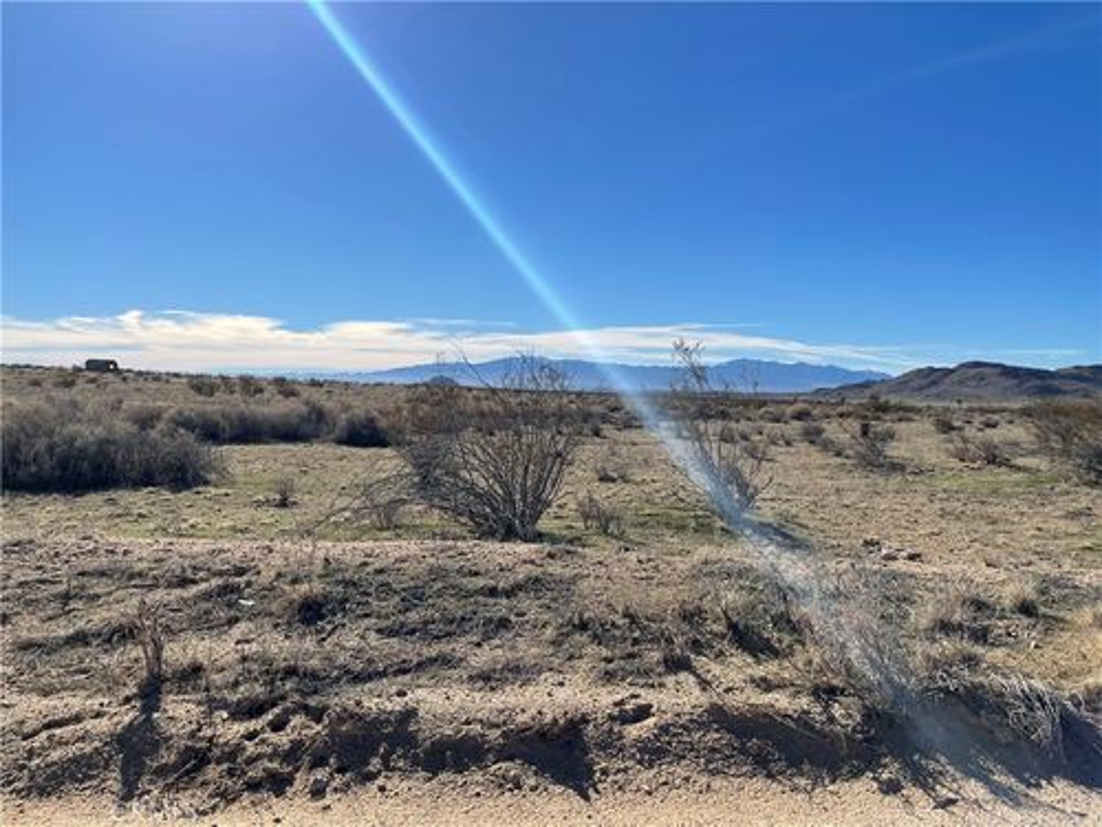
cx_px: 551
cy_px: 414
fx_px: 828
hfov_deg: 67.3
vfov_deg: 53.1
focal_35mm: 26
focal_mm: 4.2
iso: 32
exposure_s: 1/6897
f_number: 1.6
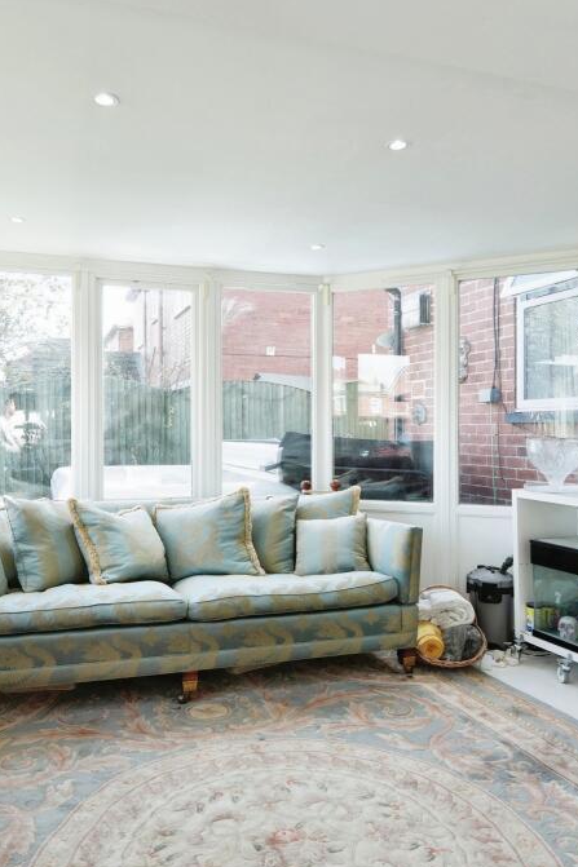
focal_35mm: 30
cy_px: 436
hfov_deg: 43.9
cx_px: 265
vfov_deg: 62.3
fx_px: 717
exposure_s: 1/160
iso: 250
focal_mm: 13
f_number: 4
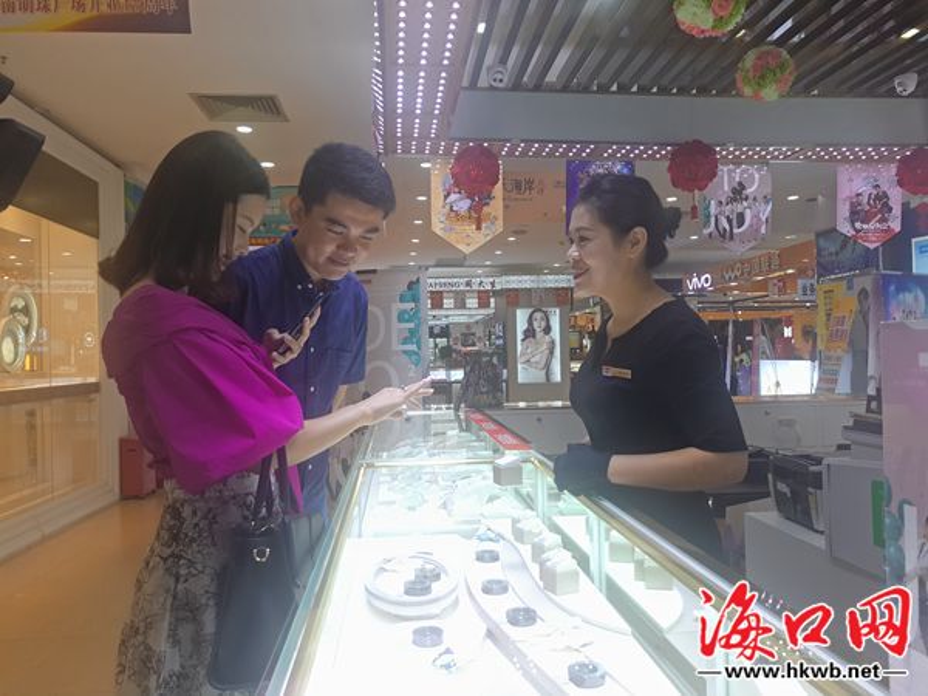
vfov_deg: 45.4
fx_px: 831
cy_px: 348
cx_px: 464
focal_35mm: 31
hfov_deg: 58.4
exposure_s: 1/100
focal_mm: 4.73
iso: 50
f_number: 2.2
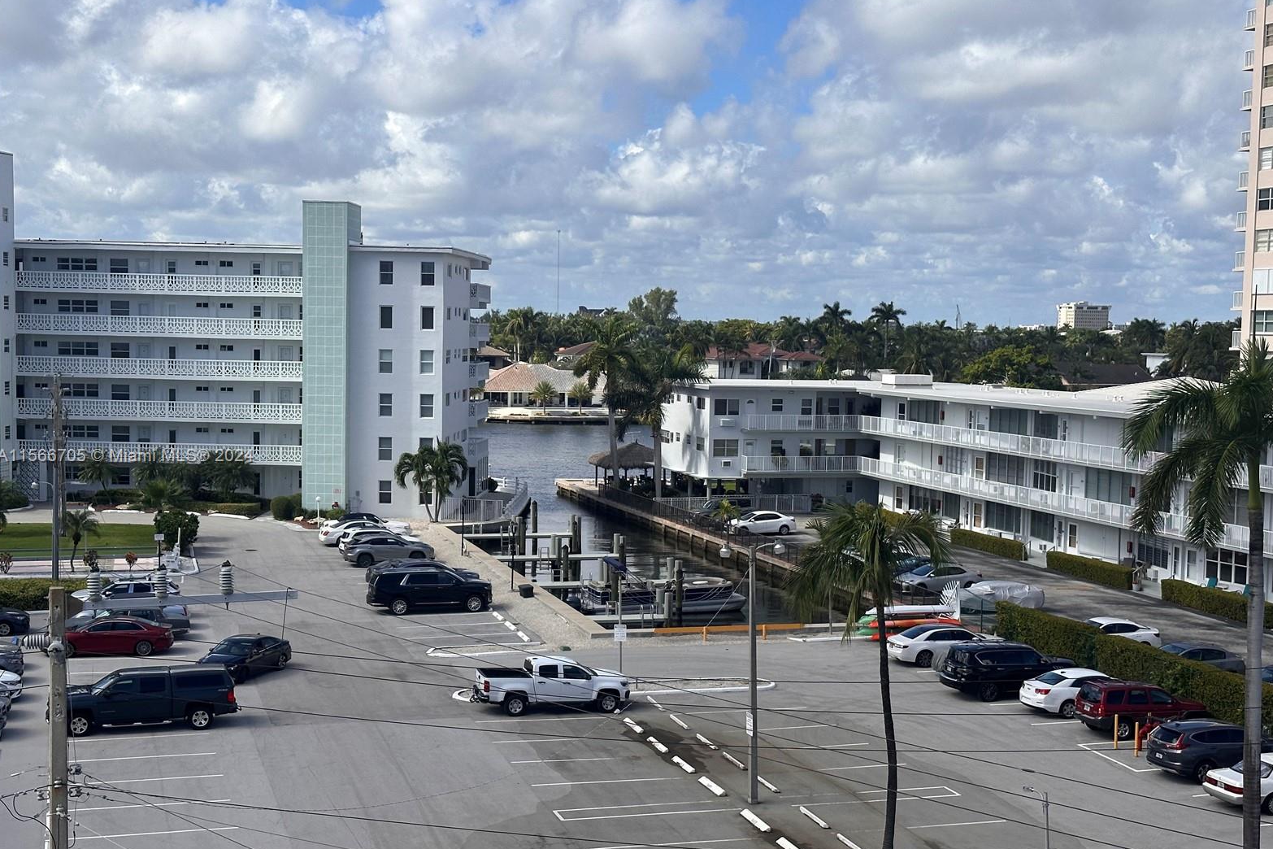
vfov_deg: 26.5
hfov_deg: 38.9
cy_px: 457
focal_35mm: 51
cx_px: 644
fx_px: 1803
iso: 64
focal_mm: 6.86
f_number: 1.78
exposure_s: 1/5000
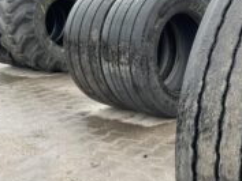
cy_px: 114
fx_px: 441
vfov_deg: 23.3
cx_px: 273
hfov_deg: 27.7
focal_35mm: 63
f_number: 1.6
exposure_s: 1/121
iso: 64
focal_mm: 4.2
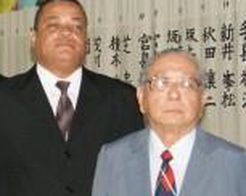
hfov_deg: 13.0
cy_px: 151
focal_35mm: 144
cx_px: -43
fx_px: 1050
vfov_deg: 10.6
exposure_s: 1/60
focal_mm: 35
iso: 400
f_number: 5
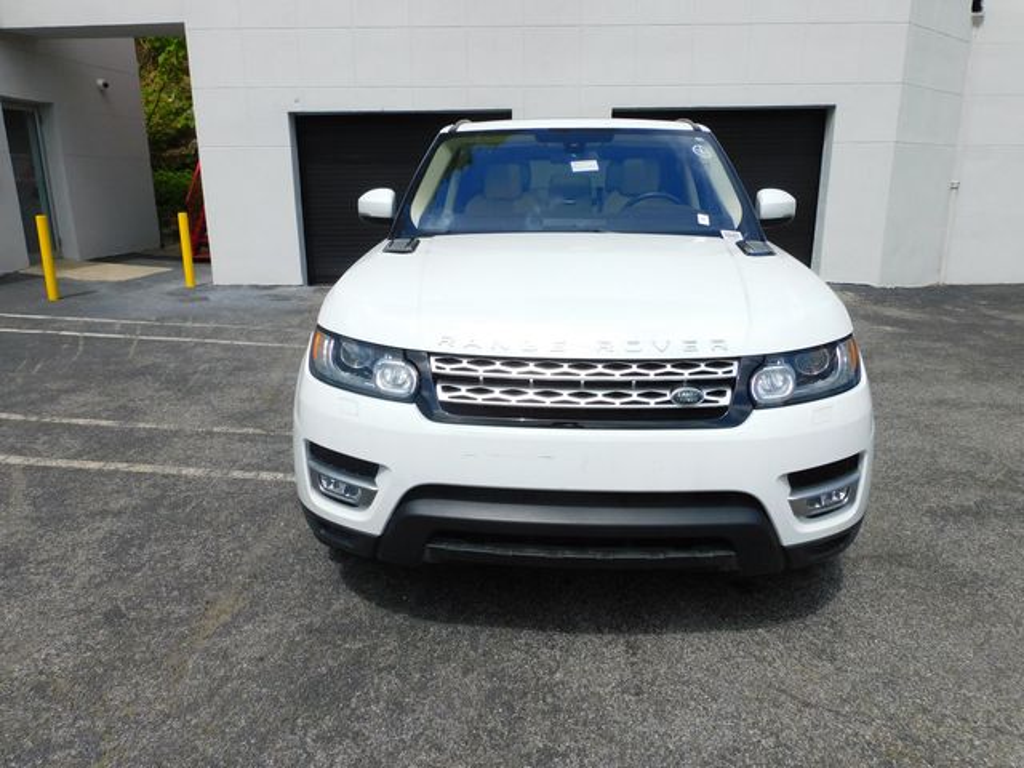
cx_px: 512
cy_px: 384
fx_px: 710
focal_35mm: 24
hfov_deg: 71.6
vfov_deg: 56.8
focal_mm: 4.3
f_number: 3.3
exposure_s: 1/1250
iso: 125
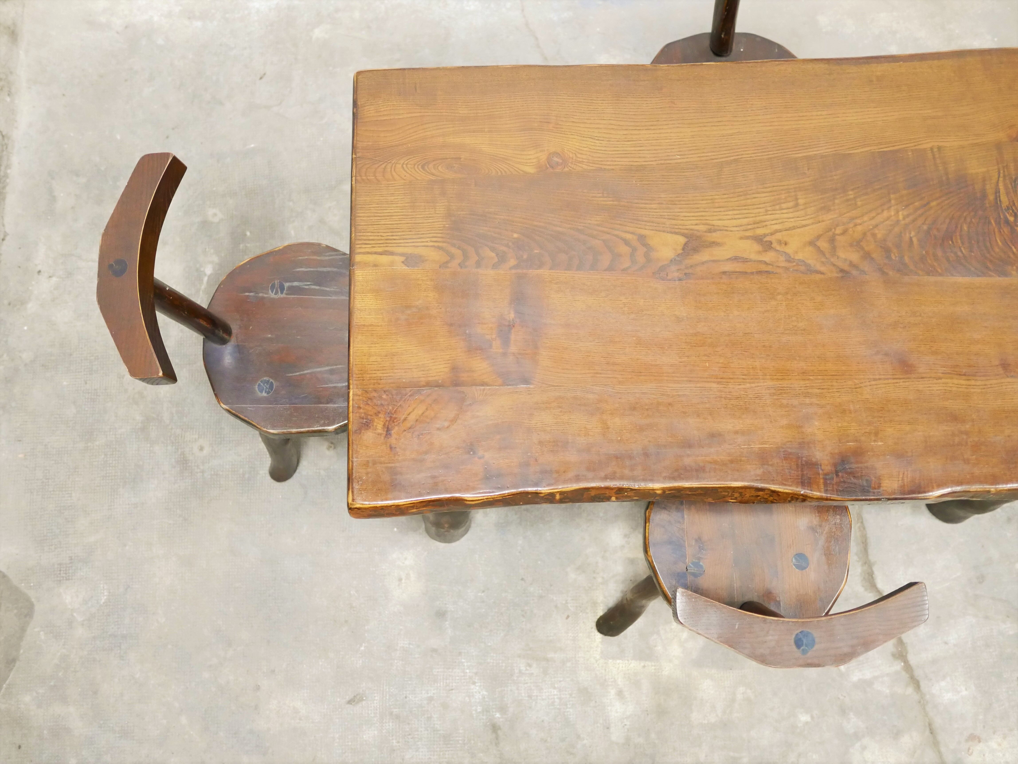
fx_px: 1177
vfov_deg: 36.0
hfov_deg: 46.8
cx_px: 509
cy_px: 382
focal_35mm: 40
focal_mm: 20
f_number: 1.7
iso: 2500
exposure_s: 1/60
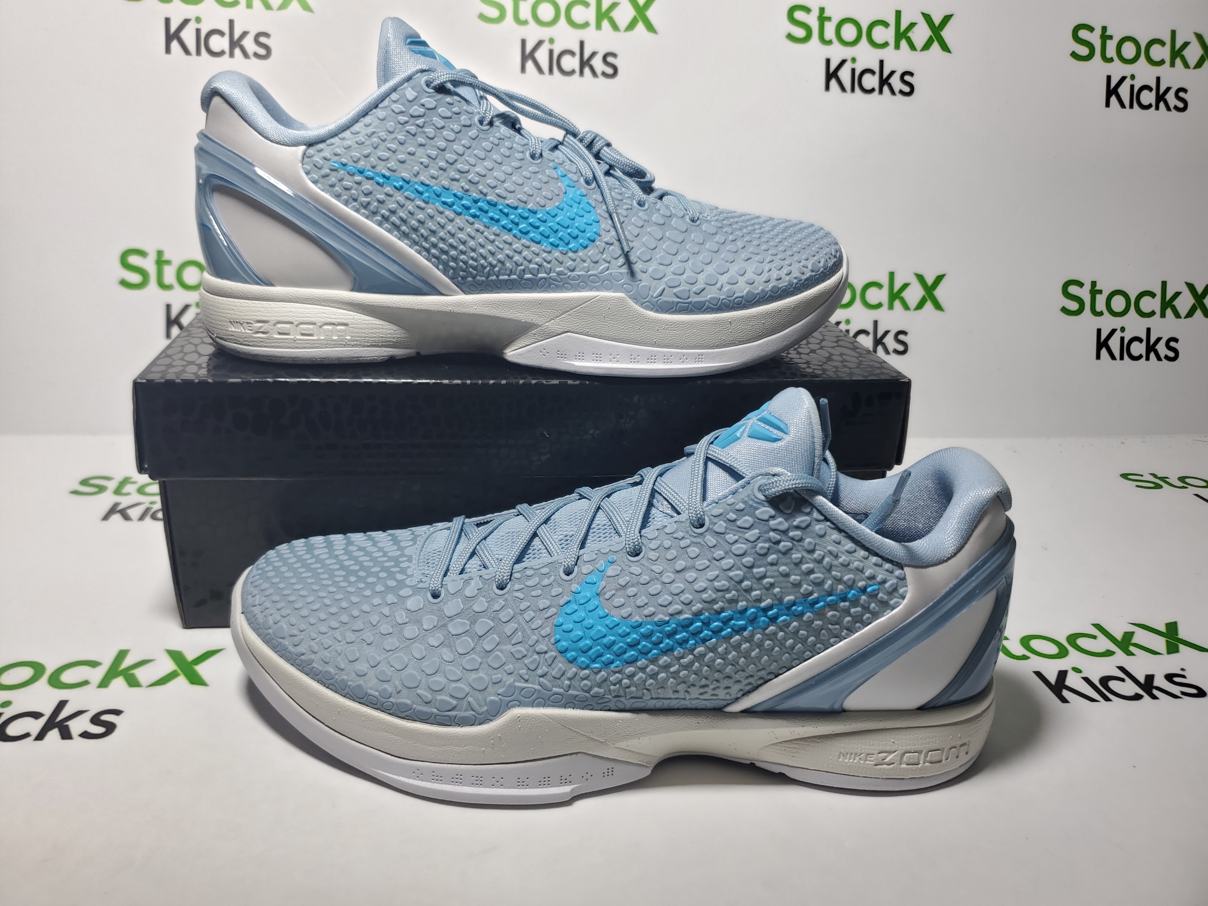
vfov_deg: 53.1
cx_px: 604
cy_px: 453
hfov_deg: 67.3
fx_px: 907
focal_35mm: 26
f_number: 1.5
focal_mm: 4.3
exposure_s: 1/419
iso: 50
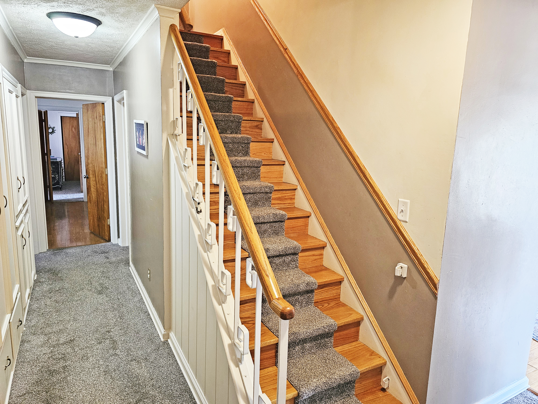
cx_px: 269
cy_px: 202
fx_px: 357
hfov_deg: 73.9
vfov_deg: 58.9
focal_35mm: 23
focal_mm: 6.3
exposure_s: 1/60
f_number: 1.7
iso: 640
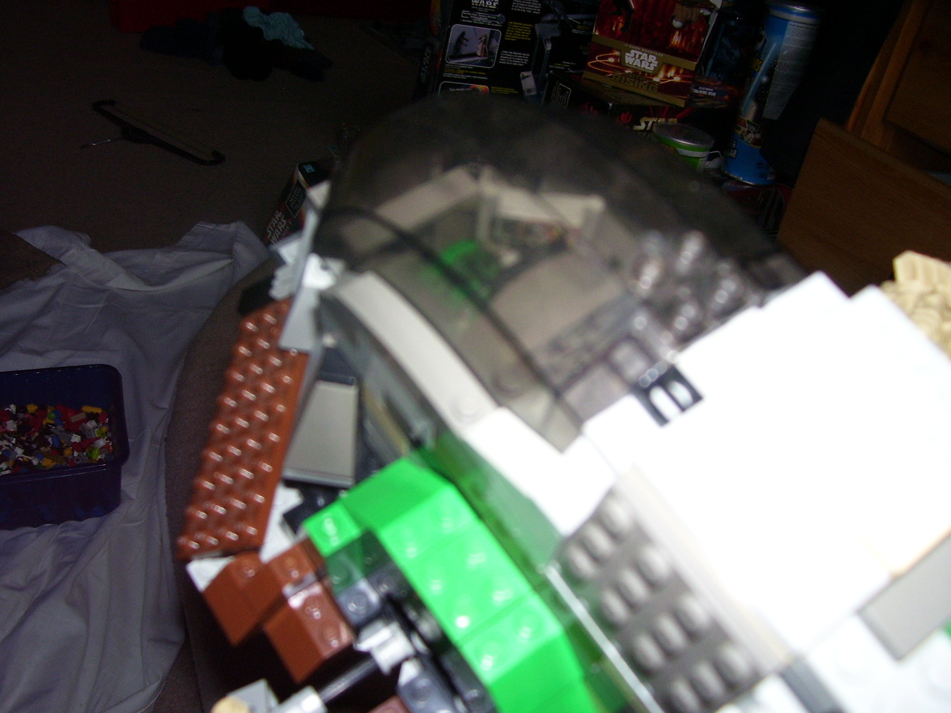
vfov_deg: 41.8
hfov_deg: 54.0
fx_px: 934
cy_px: 356
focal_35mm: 34
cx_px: 476
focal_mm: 5.6
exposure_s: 1/60
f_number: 2.7
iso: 125
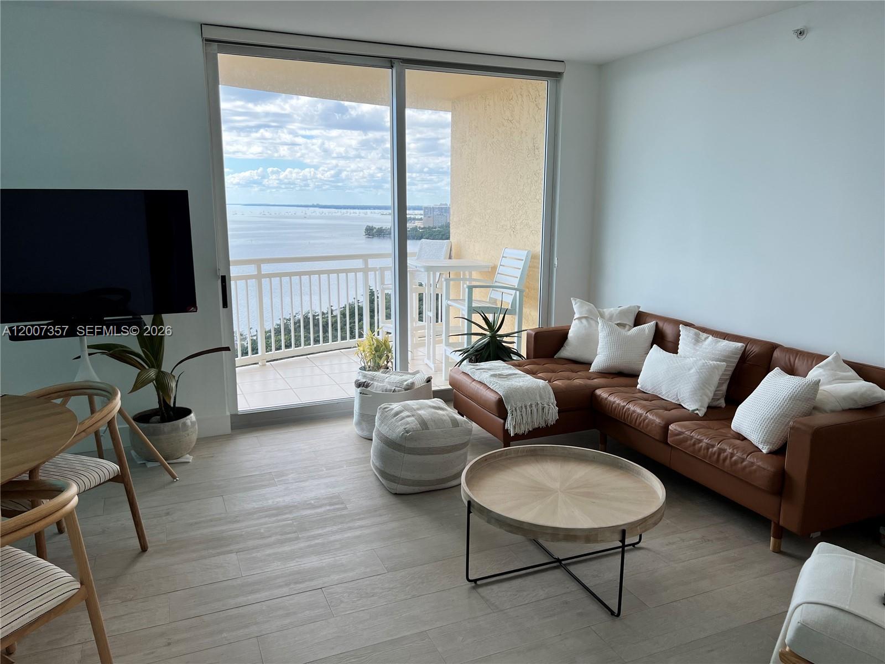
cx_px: 442
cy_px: 332
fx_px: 665
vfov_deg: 53.1
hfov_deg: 67.3
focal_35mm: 26
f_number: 1.5
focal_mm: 5.7
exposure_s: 1/1159
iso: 50
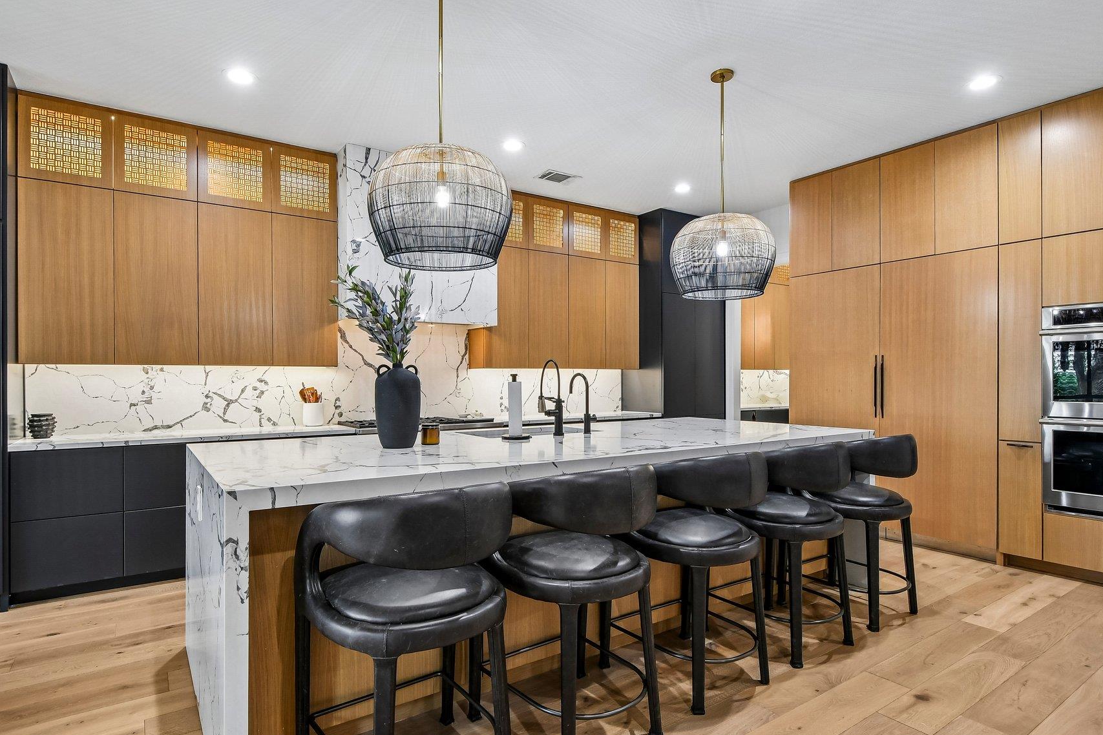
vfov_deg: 67.3
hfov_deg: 90.0
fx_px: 551
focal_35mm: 18
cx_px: 548
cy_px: 348
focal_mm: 10
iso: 400
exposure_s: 1/6
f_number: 8
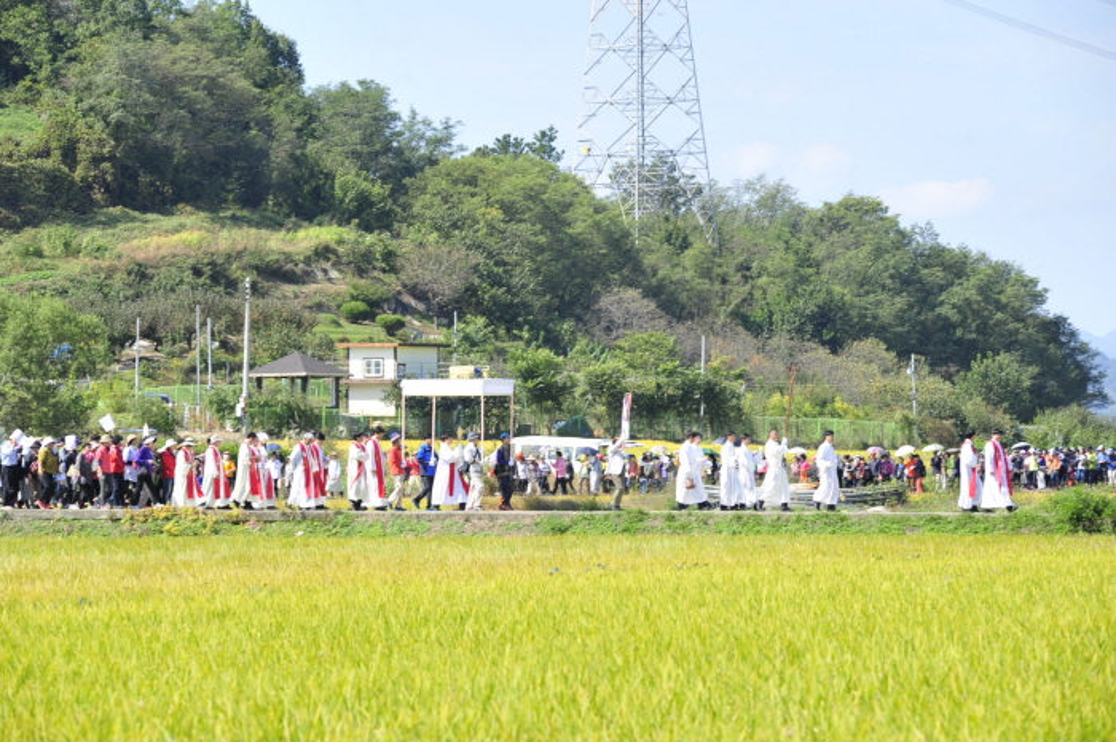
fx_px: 5264
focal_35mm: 170
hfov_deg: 12.1
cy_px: 371
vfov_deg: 8.1
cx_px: 558
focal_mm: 170
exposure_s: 1/160
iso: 200
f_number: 11
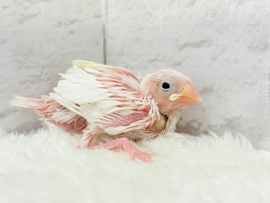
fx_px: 429
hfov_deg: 34.9
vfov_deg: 26.6
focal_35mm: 55
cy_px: 101
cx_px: 140
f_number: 1.6
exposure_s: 1/50
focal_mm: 5.96
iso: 40
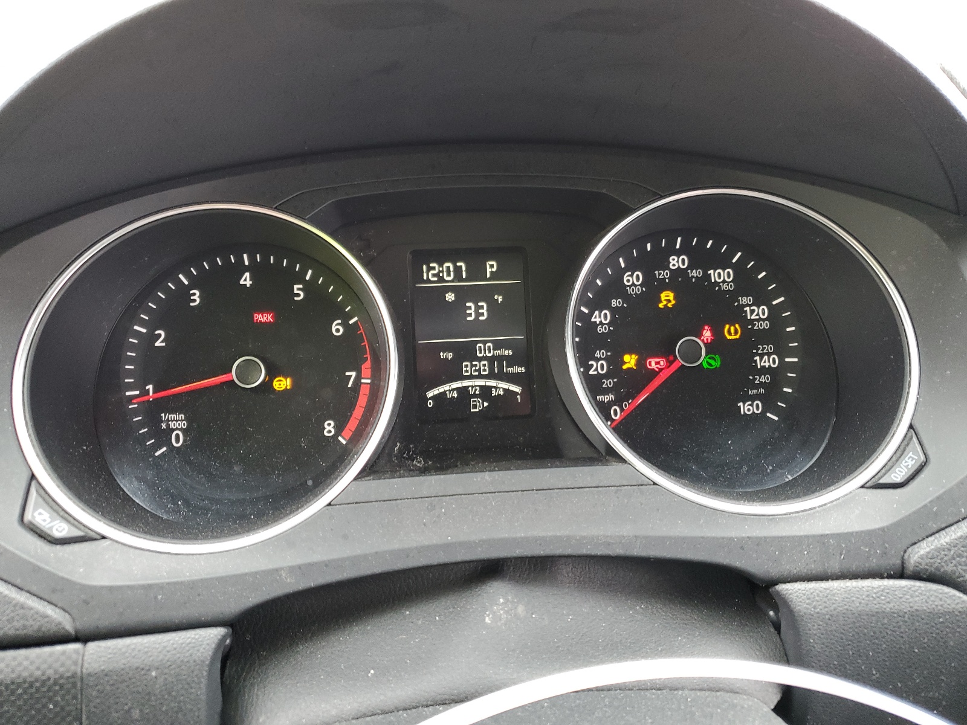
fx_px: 726
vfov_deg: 53.1
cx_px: 484
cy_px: 362
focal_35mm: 26
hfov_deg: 67.3
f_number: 1.5
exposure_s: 1/60.2
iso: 112
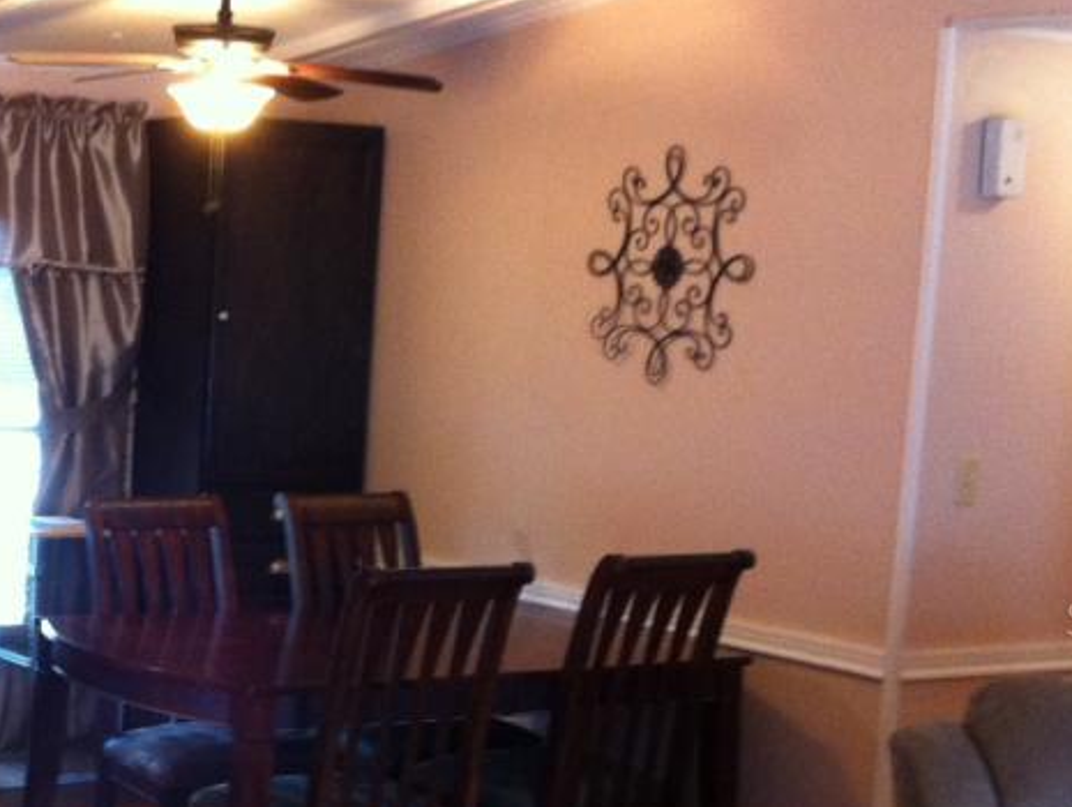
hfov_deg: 24.6
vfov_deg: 19.0
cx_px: 104
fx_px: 2388
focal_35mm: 77
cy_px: 619
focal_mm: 3.85
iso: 250
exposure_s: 1/17
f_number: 2.8
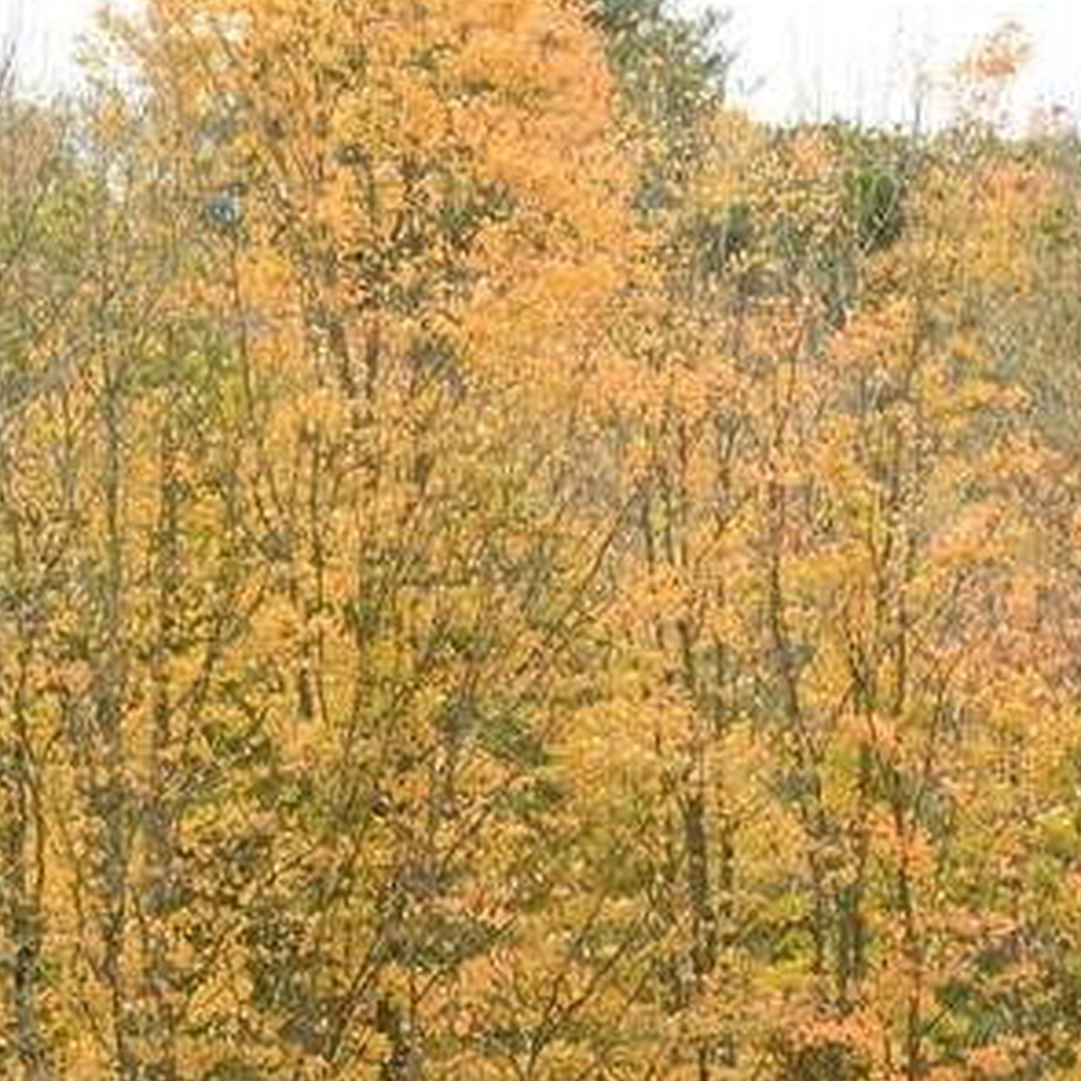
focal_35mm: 328
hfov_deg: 5.3
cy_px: 920
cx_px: -630
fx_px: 11589
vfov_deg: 5.3
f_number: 2.8
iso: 125
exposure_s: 1/400
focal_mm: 70
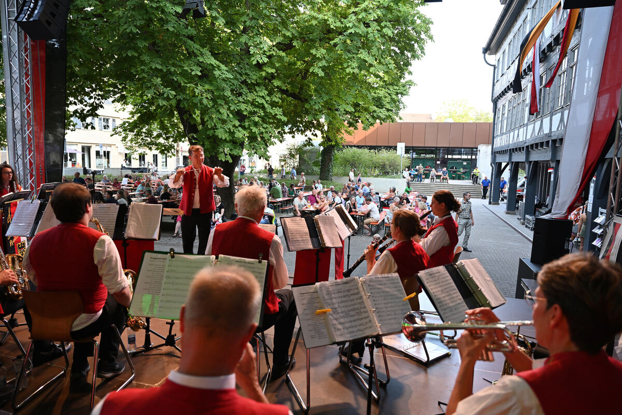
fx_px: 415
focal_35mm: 24
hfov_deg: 73.7
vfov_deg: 53.1
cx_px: 311
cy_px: 208
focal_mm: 24
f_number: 3.2
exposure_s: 1/250
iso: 500
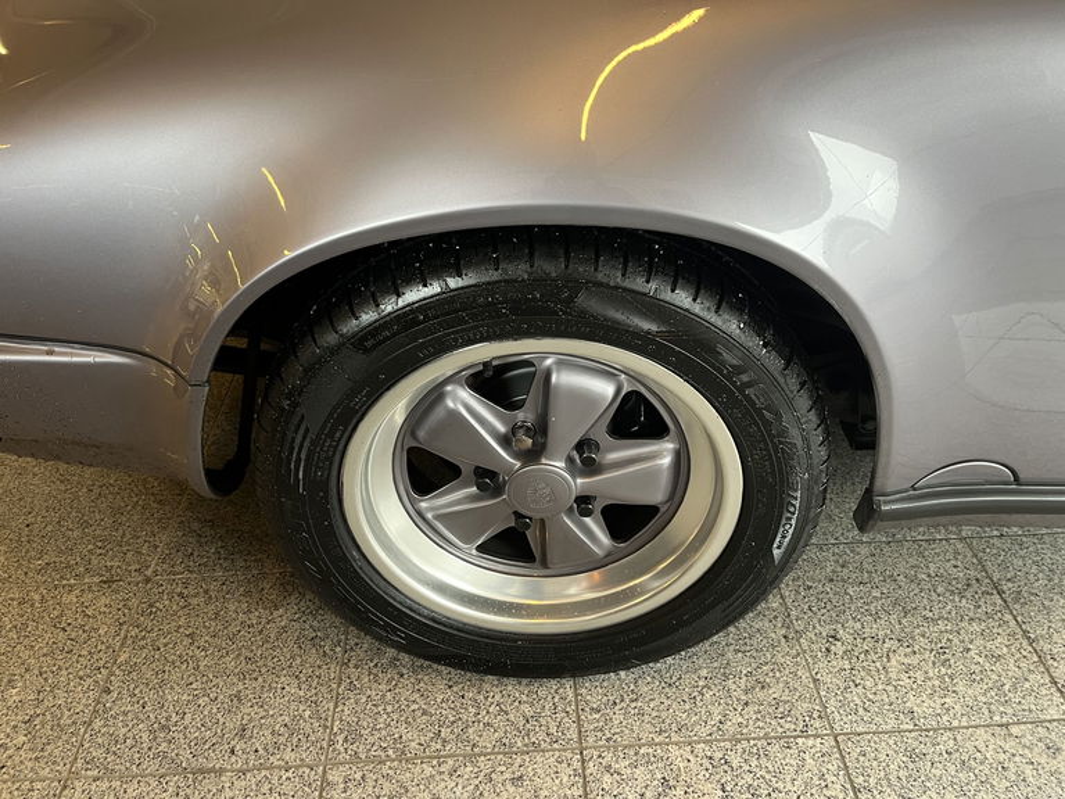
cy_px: 400
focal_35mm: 26
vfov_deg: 53.1
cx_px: 532
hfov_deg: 67.3
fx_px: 800
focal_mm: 5.1
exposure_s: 1/50
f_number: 1.6
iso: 200
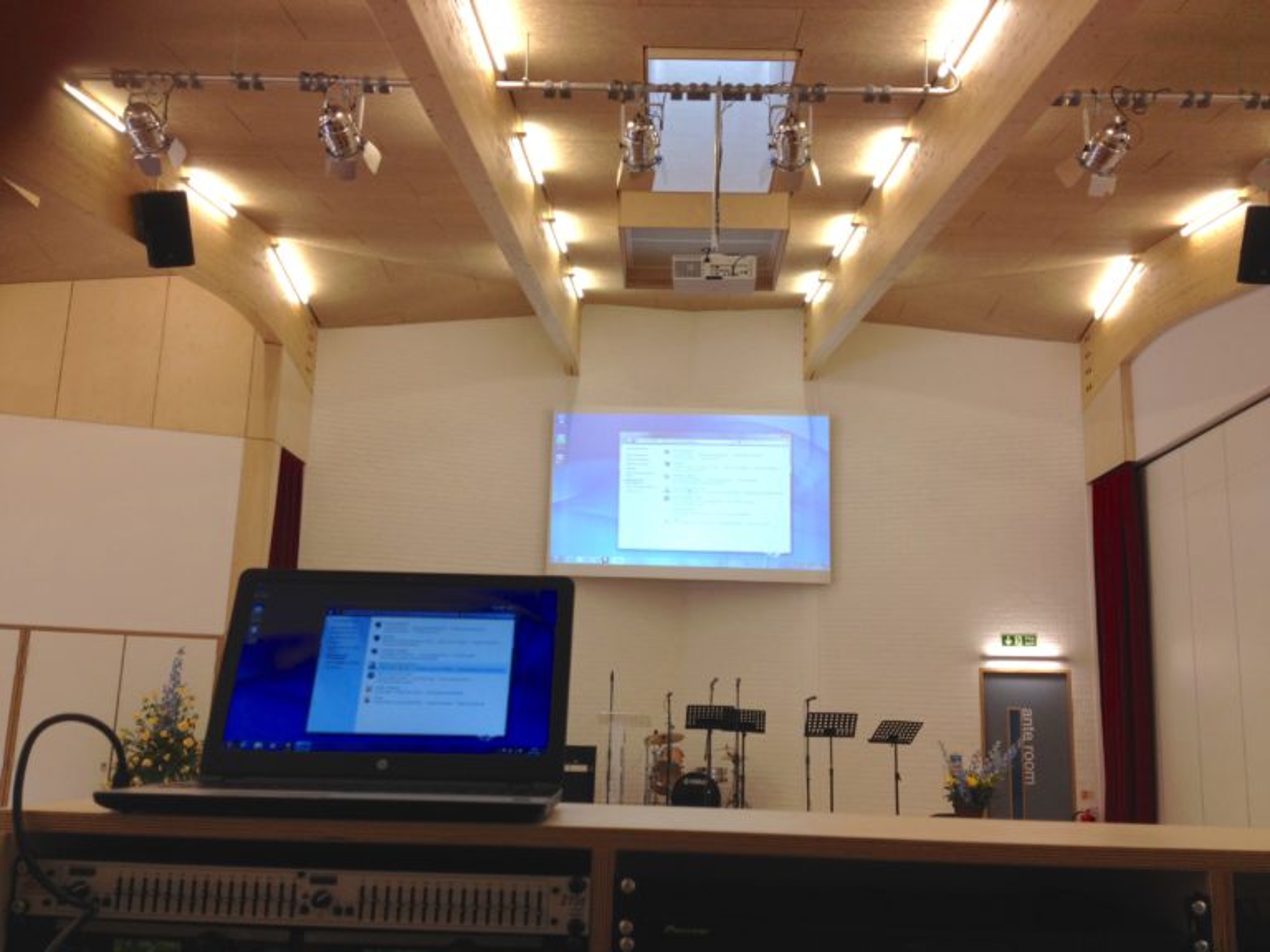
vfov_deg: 40.7
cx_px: 635
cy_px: 476
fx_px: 1284
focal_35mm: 35
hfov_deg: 52.6
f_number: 2.4
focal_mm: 4.28
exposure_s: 1/60
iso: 50
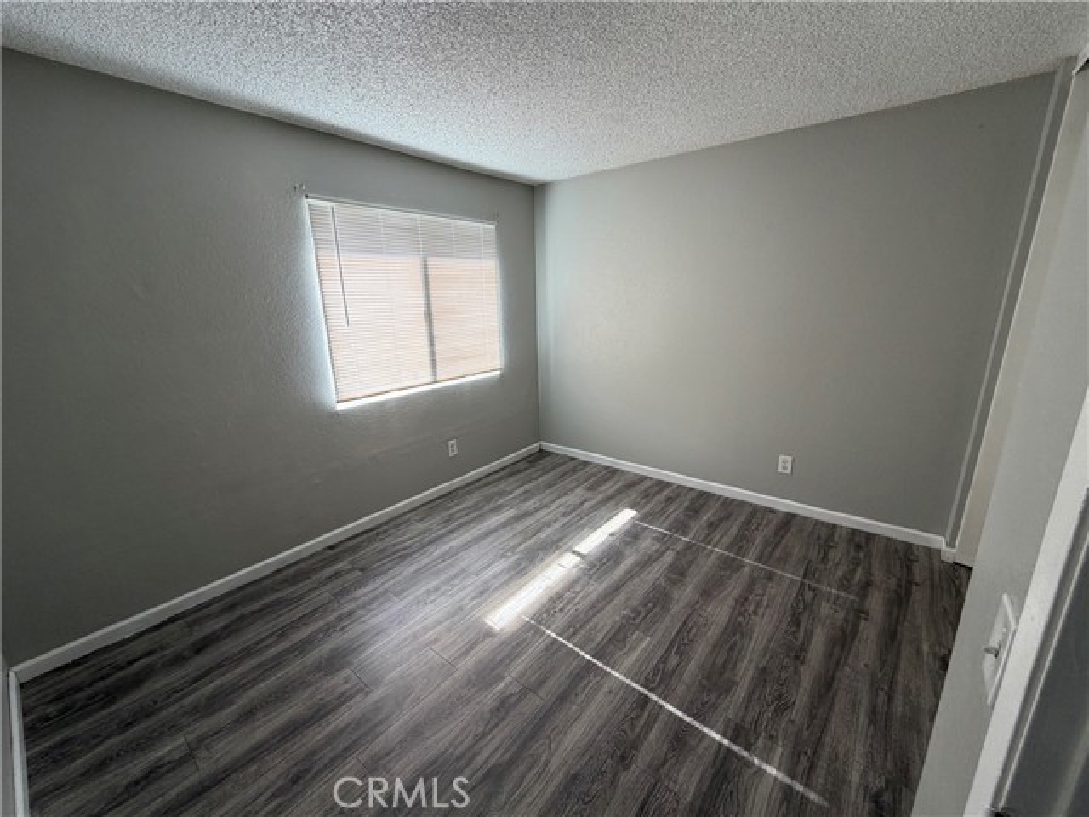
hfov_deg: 102.1
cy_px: 408
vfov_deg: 85.7
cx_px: 544
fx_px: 440
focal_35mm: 14
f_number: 2.2
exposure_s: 1/121
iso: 100
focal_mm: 2.22
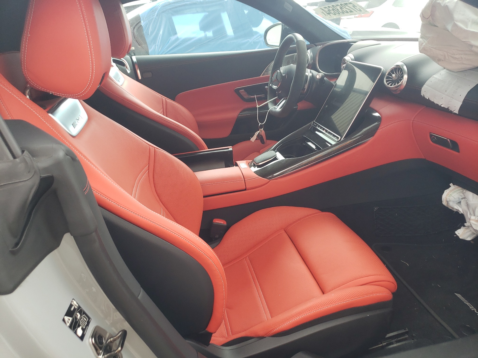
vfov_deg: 53.1
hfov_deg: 67.3
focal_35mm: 26
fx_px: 359
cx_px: 239
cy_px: 179
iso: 50
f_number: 1.5
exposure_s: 1/159
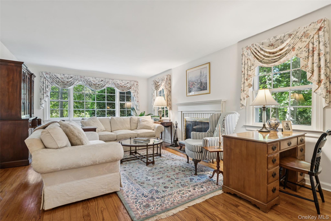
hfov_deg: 90.0
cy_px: 110
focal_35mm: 18
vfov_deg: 67.4
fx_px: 165
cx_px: 166
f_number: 8
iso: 200
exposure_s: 1/2.5
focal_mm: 18
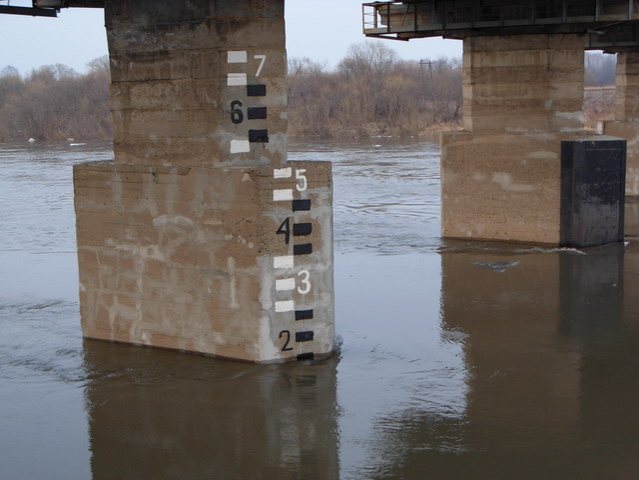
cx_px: 320
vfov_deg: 22.9
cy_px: 240
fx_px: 1181
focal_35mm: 64
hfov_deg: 30.3
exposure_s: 1/46.5
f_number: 3.4
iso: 79
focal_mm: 10.5
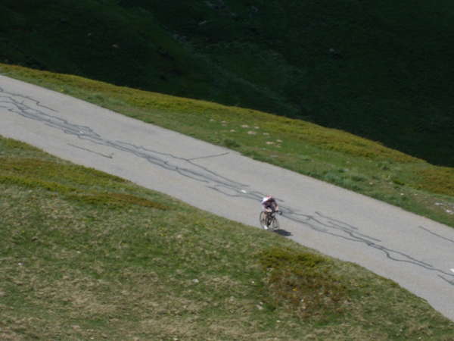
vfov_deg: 10.6
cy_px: 170
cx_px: 227
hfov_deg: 14.1
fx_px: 1836
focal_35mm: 140
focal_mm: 20
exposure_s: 1/500
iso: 110
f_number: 6.8
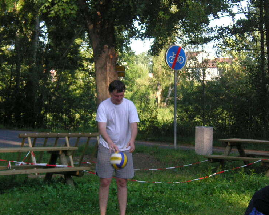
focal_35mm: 95
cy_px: 106
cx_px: 131
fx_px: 756
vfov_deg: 16.2
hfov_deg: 20.2
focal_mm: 14.9
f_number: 4.8
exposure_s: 1/180
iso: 160
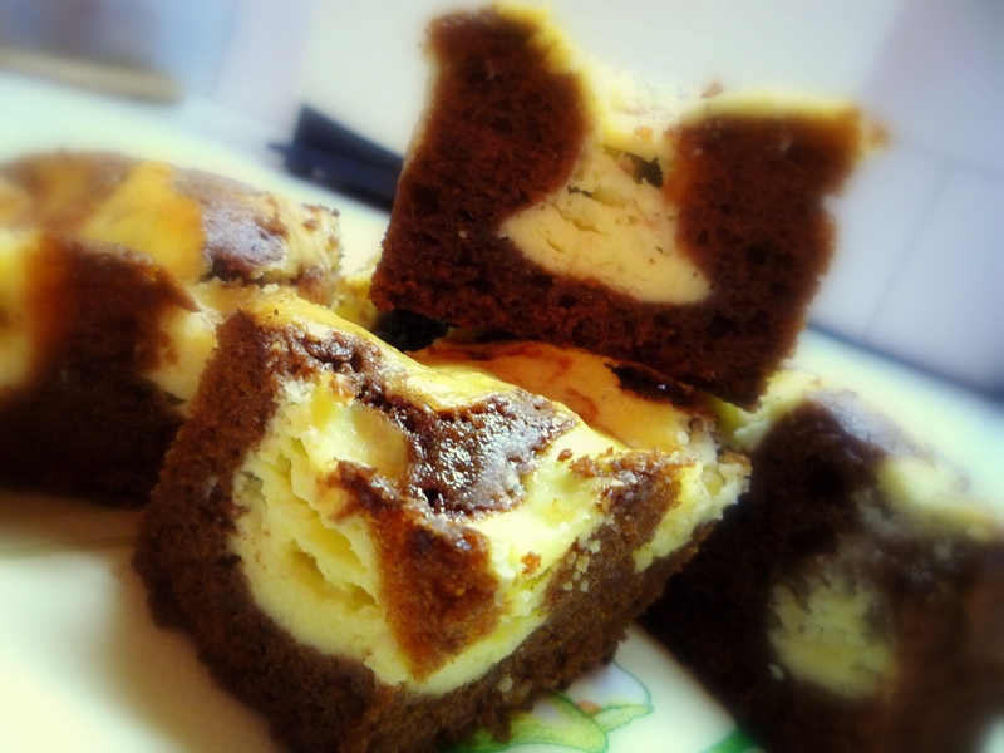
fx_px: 870
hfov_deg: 60.0
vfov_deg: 46.8
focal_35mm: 30
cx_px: 502
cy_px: 376
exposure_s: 1/15
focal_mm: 5.2
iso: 400
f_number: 3.3
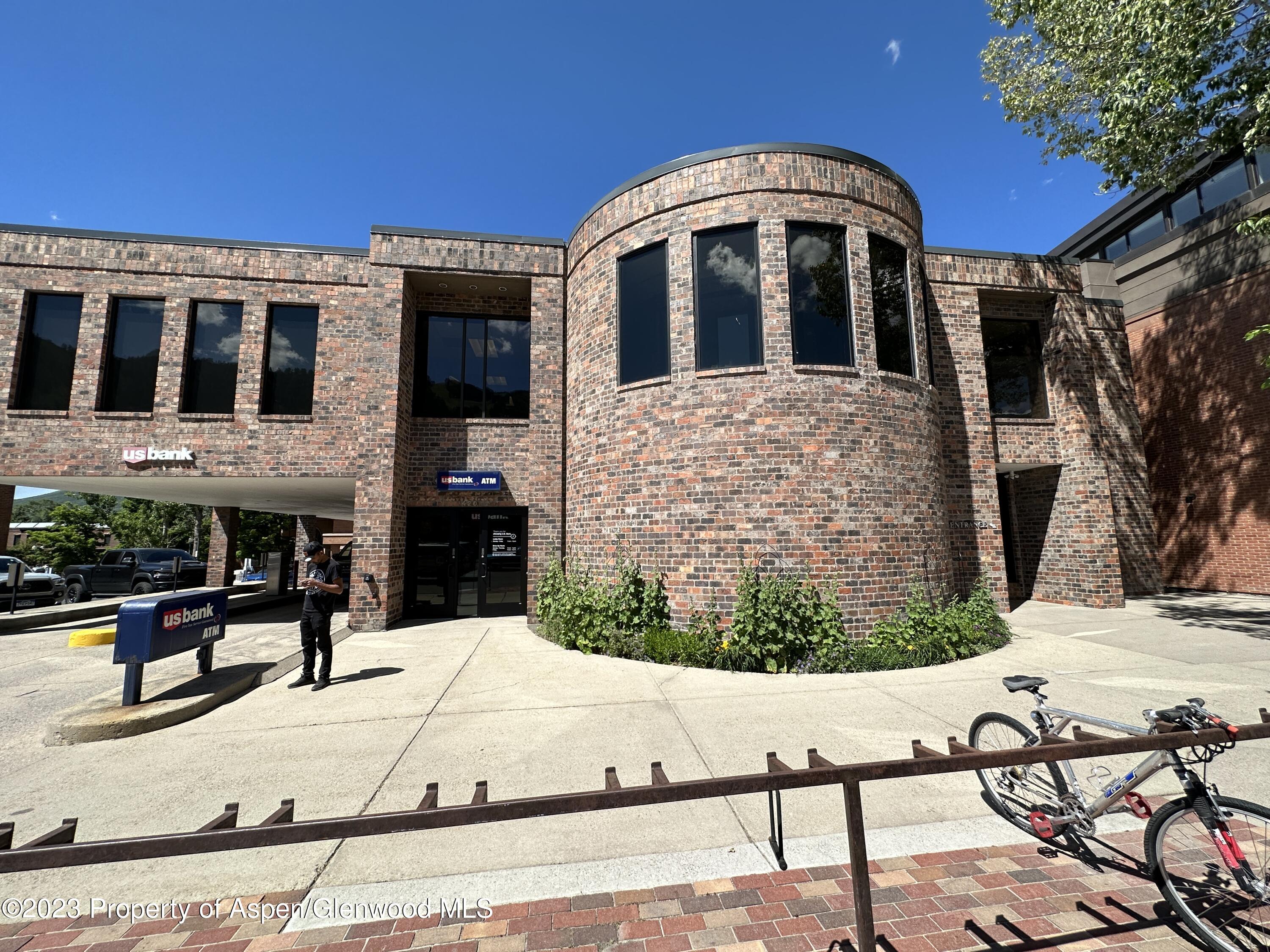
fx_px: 514
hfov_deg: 102.1
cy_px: 476
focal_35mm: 14
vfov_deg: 85.7
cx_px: 635
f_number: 2.2
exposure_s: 1/1715
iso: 50
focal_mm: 2.22
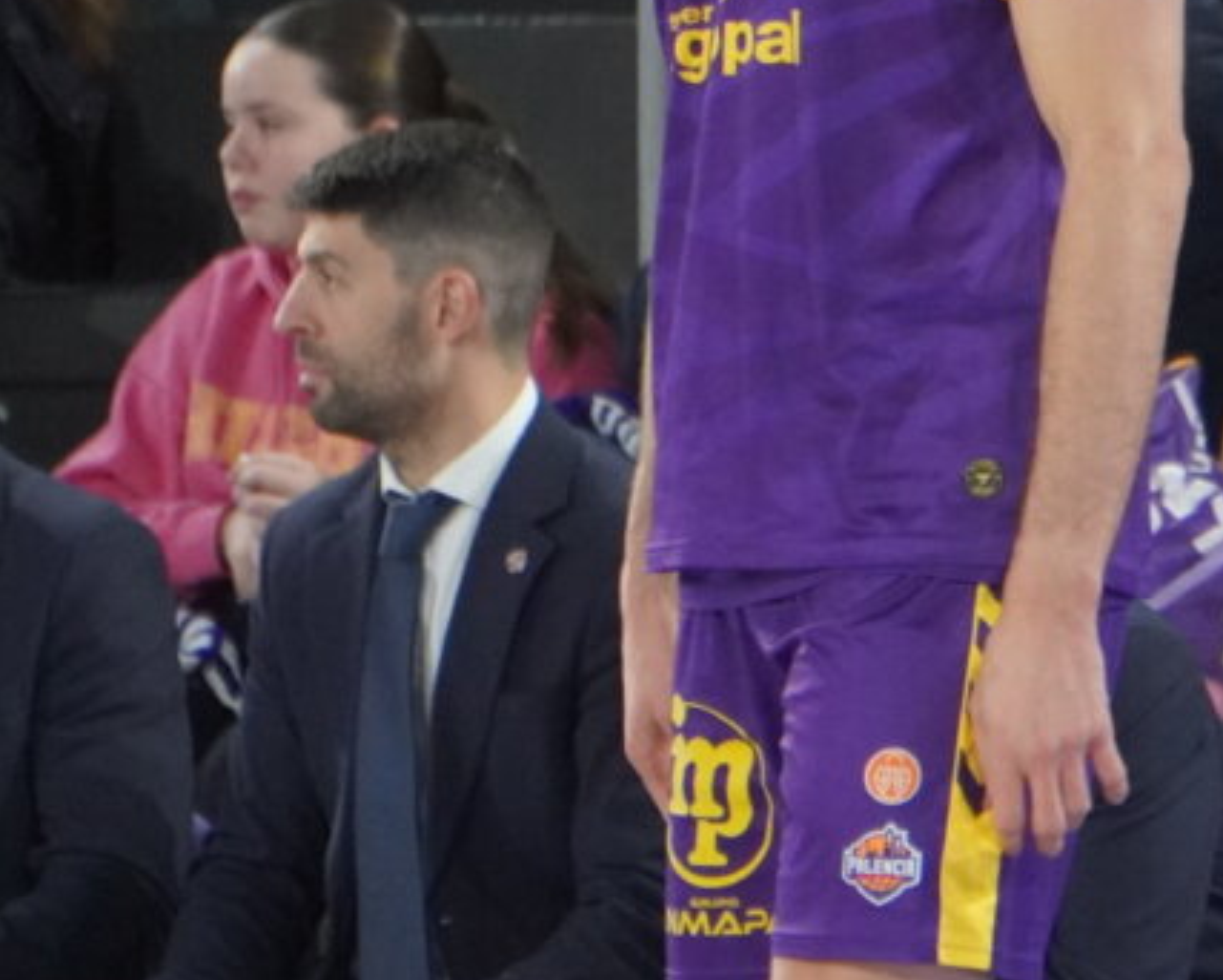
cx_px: 1415
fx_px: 32084
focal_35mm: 886
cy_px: 33
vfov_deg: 1.7
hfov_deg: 2.2
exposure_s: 1/400
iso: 3200
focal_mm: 210
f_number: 6.3
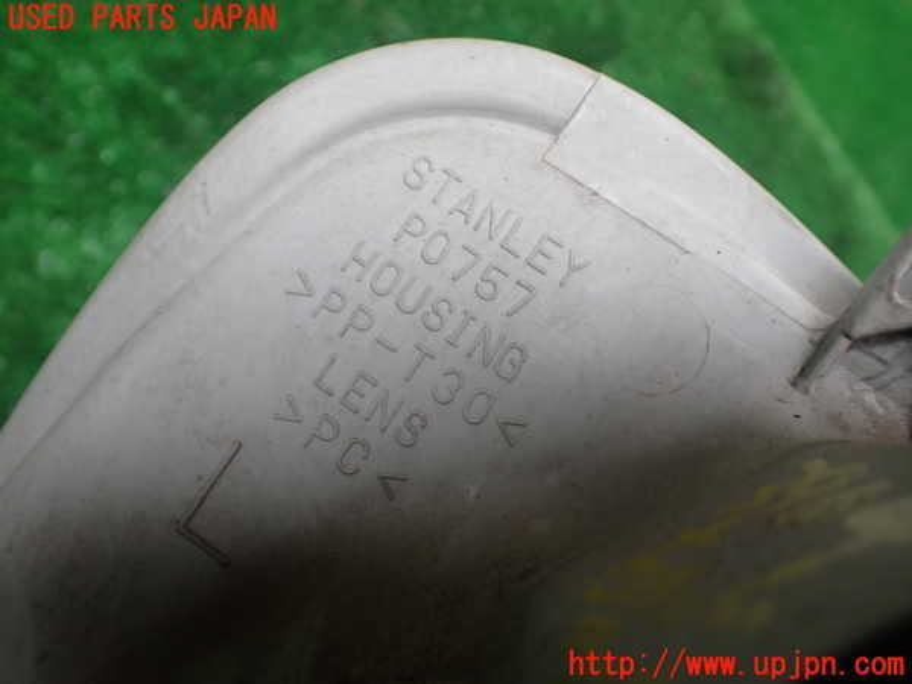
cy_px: 342
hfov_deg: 60.0
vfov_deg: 46.8
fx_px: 790
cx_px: 456
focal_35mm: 30
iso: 200
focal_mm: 5.4
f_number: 2.3
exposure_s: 1/125
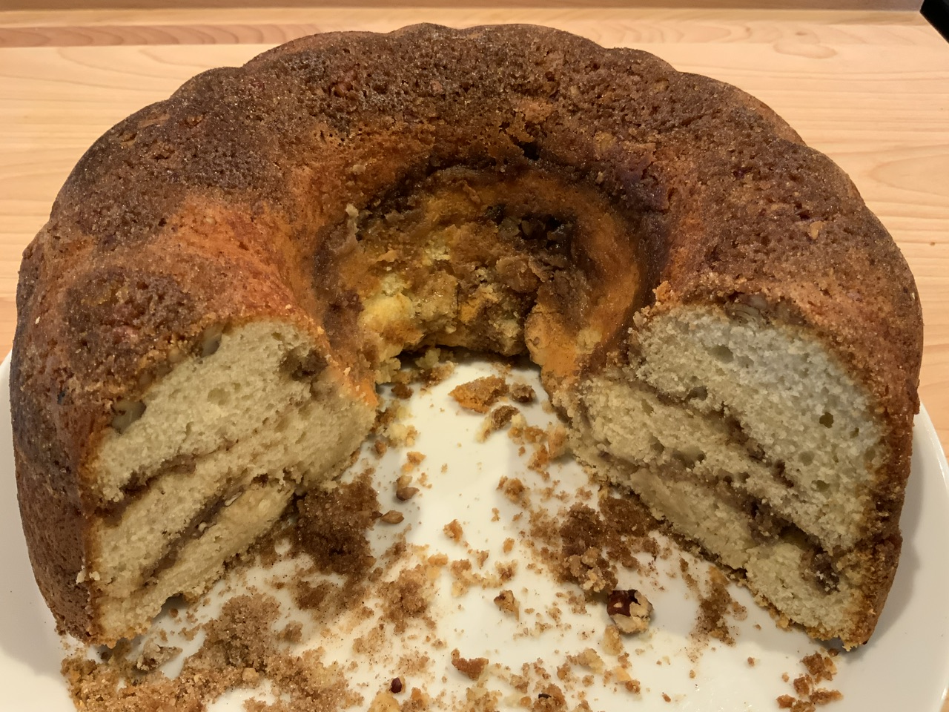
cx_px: 474
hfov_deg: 61.7
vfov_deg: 48.2
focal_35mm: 29
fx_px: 795
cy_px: 356
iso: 200
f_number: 1.8
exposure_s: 1/40
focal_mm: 3
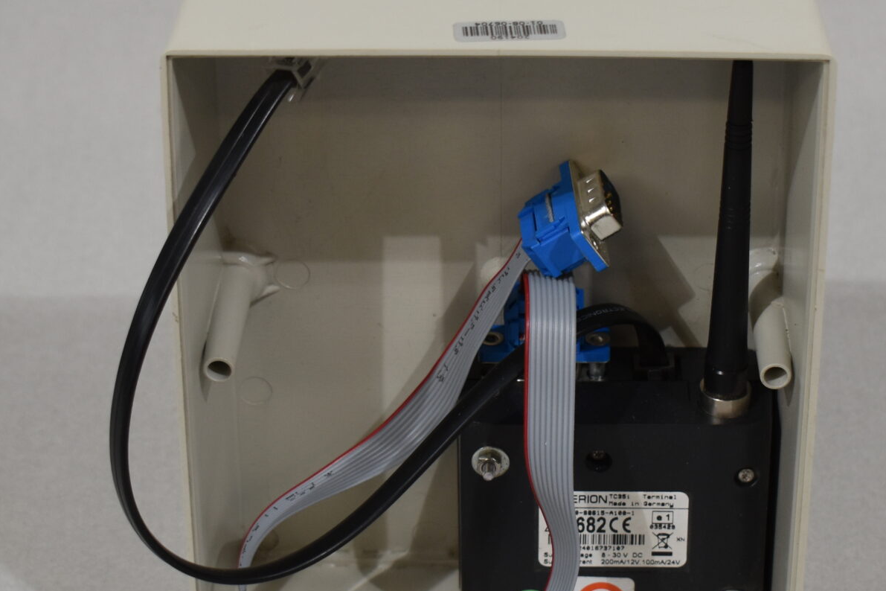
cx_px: 534
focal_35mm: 129
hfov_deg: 15.9
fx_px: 3175
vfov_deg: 10.6
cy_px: 332
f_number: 5.6
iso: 400
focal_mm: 40
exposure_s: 1/125
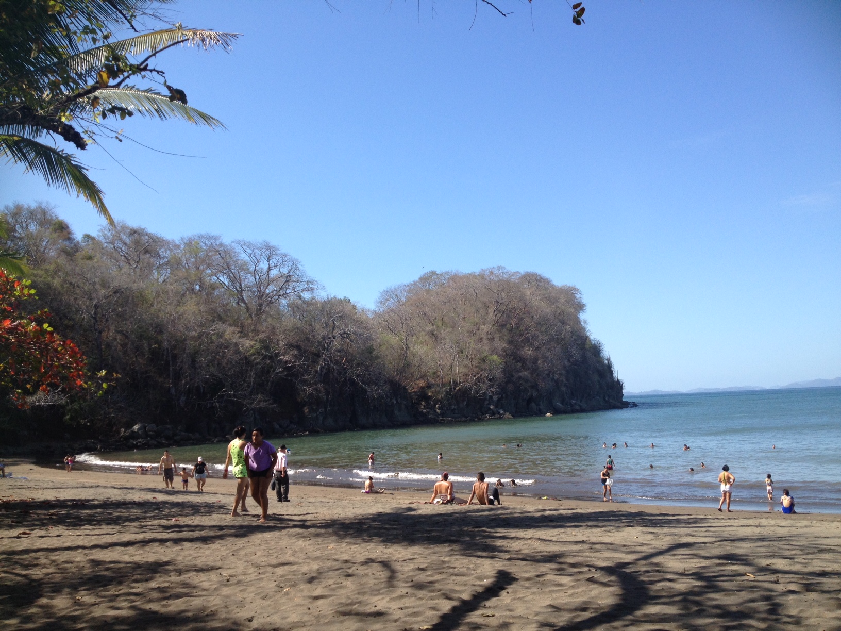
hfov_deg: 52.6
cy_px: 316
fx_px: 850
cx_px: 420
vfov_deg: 40.7
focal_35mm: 35
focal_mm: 4.28
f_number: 2.4
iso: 50
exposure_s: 1/1284
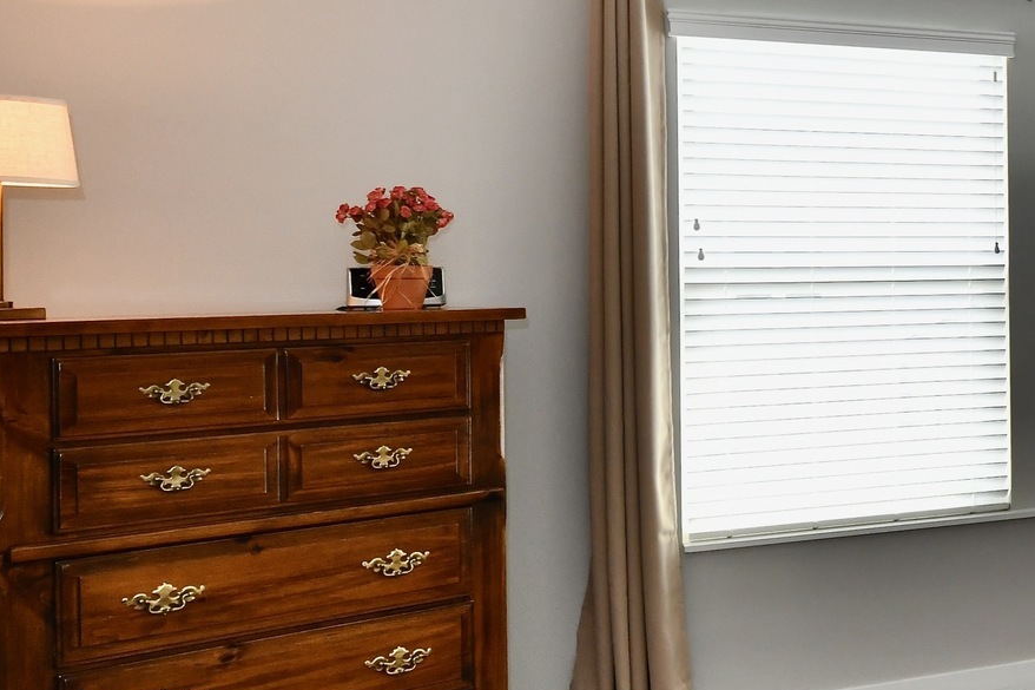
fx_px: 1408
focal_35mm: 49
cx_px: 1583
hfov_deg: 27.1
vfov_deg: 27.5
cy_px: 283
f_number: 6.3
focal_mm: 14
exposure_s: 1/80
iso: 640
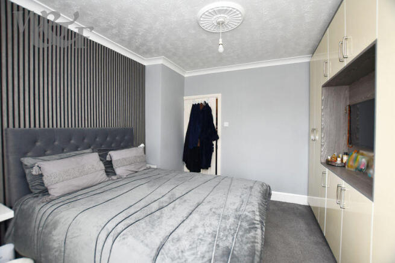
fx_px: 165
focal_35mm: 15
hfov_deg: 100.4
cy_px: 132
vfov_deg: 77.4
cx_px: 198
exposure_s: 1/60
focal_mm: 10
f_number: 4
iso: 400
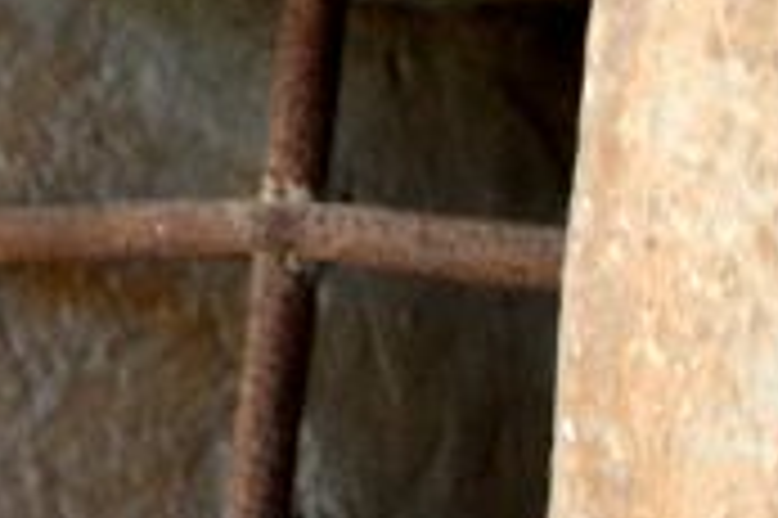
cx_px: 1061
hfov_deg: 12.4
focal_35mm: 160
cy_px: 928
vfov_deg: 8.3
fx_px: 3454
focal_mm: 18
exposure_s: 1/125
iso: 500
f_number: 5.6
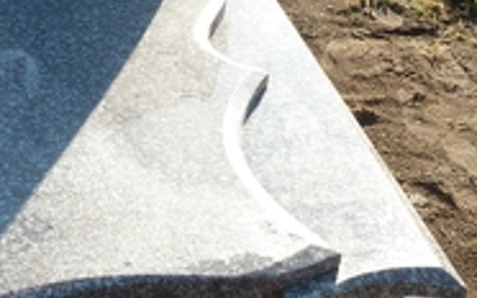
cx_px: 167
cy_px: 108
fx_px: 1182
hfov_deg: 22.7
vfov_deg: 14.3
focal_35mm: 91
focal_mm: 4.1
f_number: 4
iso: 80
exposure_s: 1/200
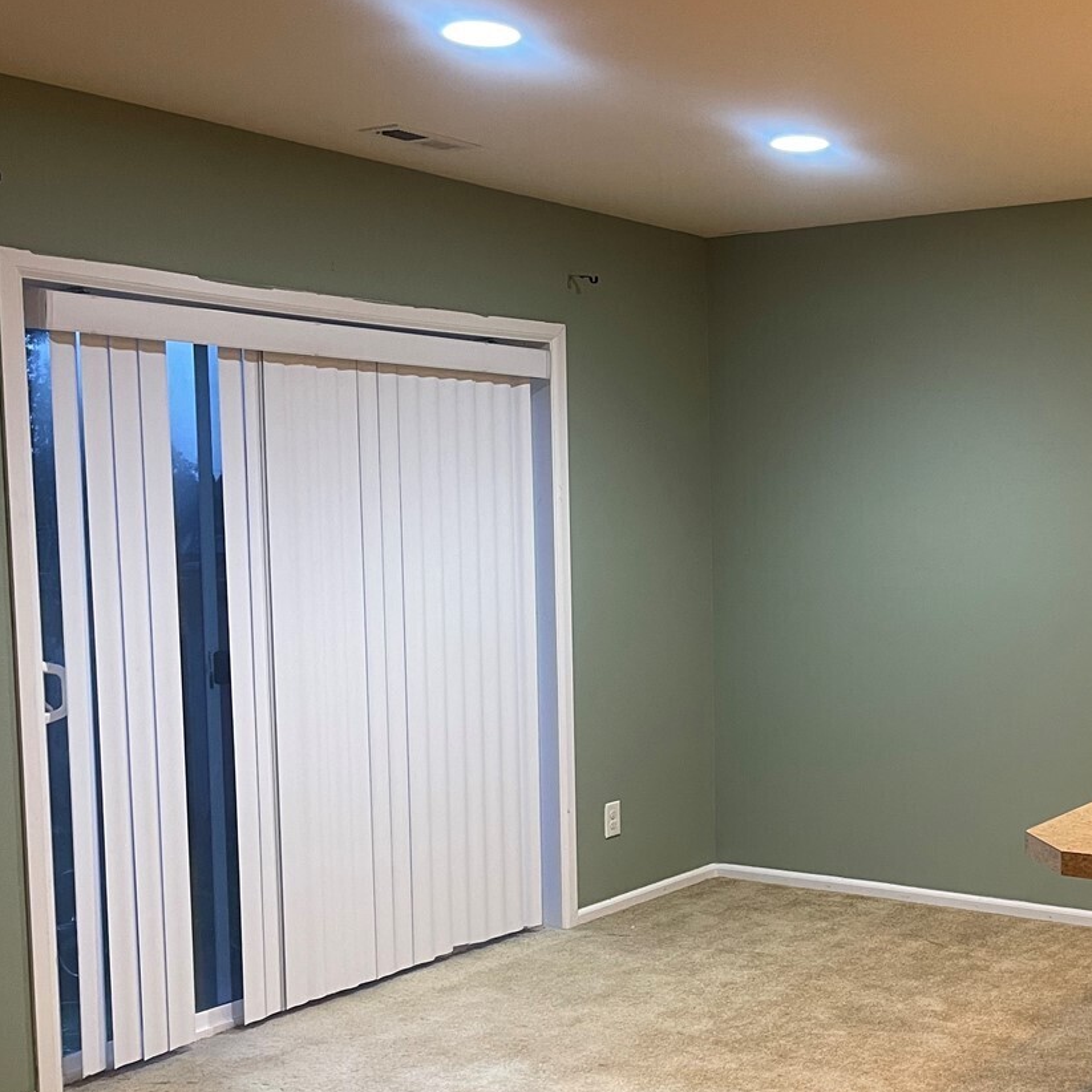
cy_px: 643
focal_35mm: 43
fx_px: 1535
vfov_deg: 39.0
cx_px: 890
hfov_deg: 37.6
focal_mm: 5.1
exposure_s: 1/60
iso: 250
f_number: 1.6
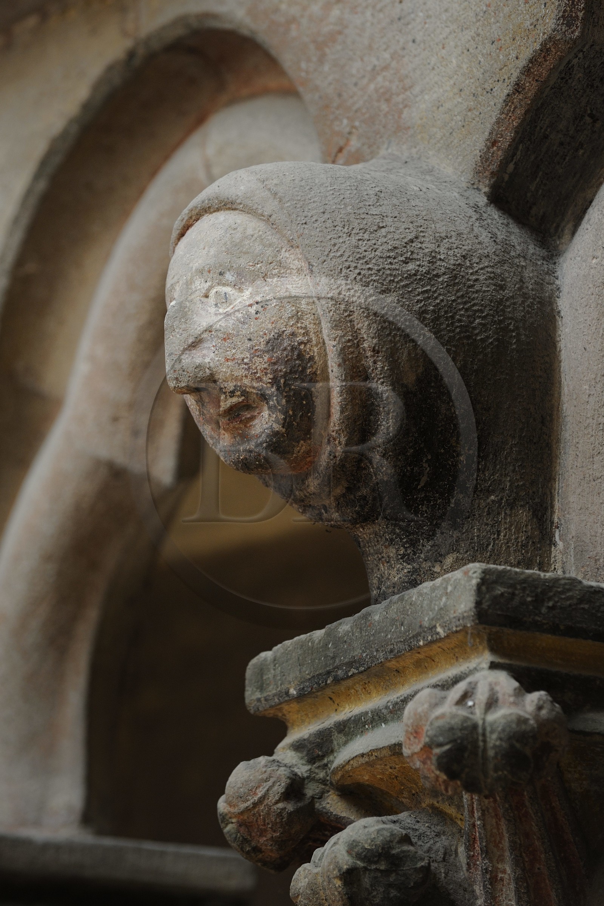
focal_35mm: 190
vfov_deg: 10.8
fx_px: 4781
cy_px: 453
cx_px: 302
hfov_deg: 7.2
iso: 800
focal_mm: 190
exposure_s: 1/30
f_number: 4.5
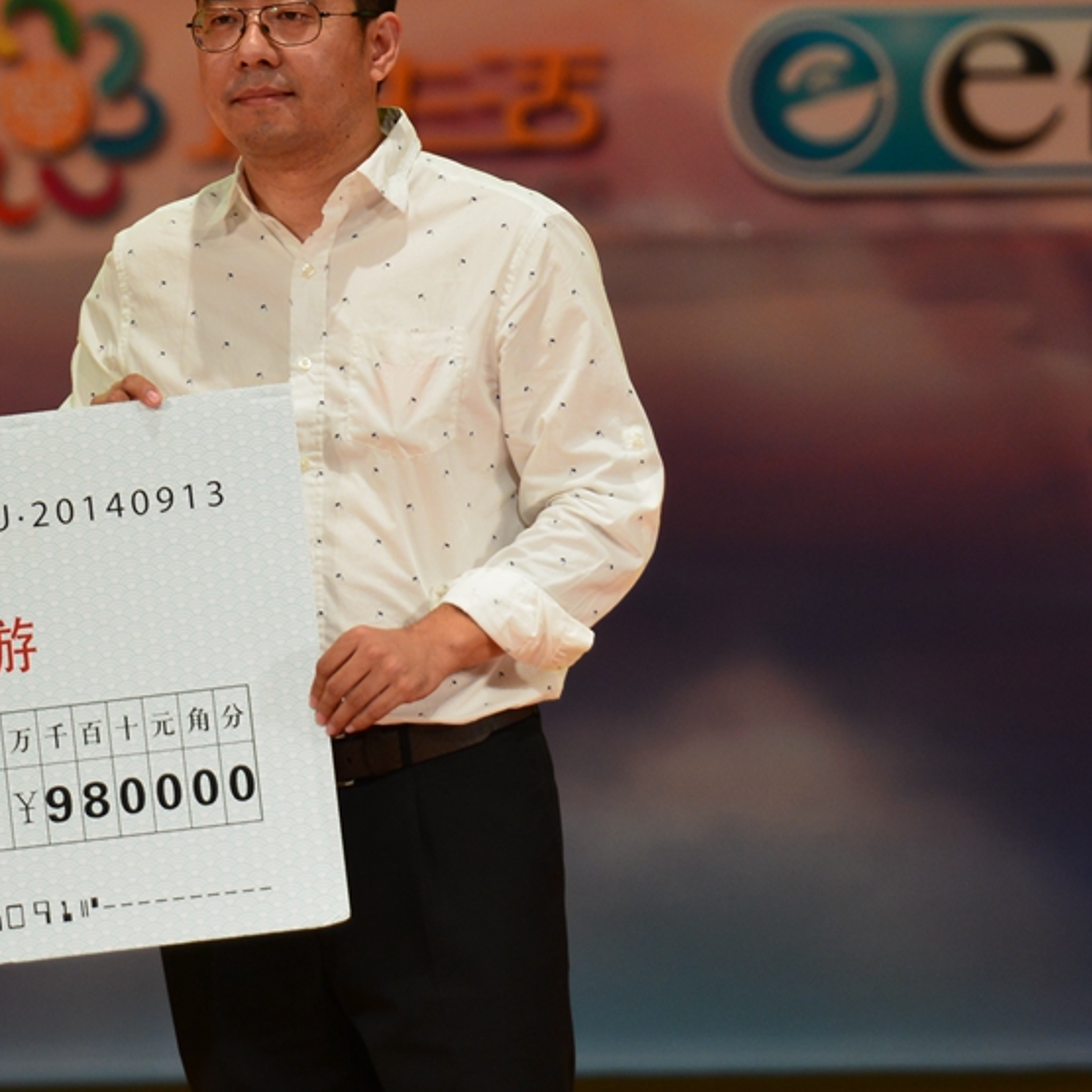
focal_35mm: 549
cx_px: 265
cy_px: 267
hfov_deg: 3.2
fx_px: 19594
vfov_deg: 3.2
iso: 640
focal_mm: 195
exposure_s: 1/125
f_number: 2.8
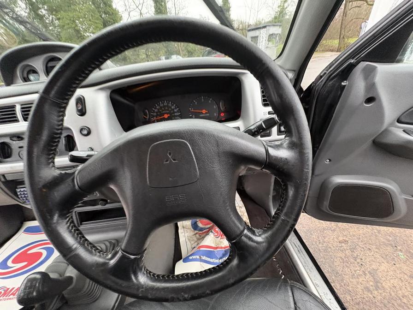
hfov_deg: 102.1
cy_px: 155
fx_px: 167
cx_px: 206
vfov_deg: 85.7
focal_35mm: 14
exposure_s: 1/60
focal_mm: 2.22
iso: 640
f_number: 2.2
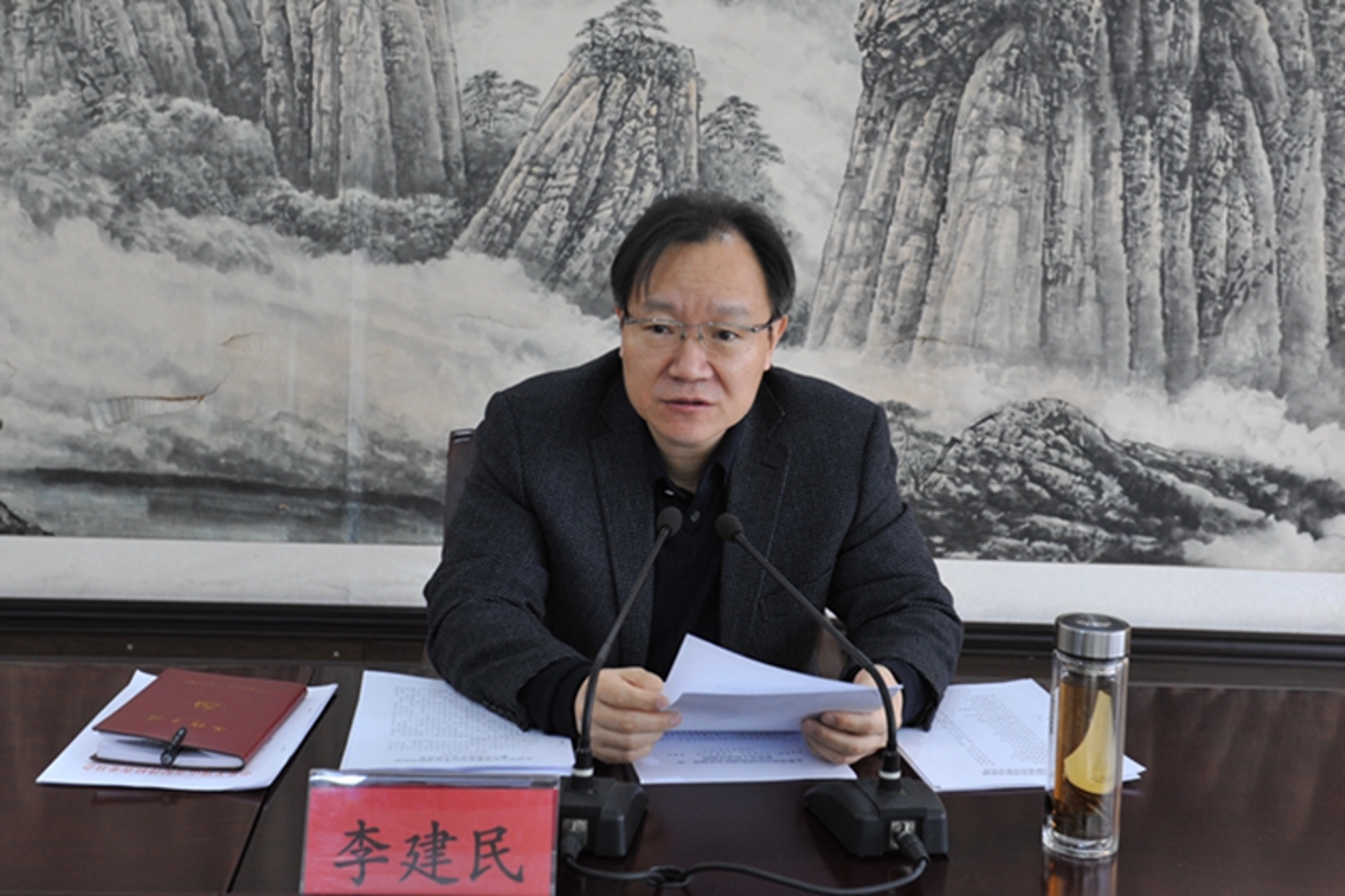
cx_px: 672
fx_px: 1494
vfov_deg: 33.4
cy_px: 448
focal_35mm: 40
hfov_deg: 48.5
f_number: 5
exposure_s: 1/50
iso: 1000
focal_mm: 40
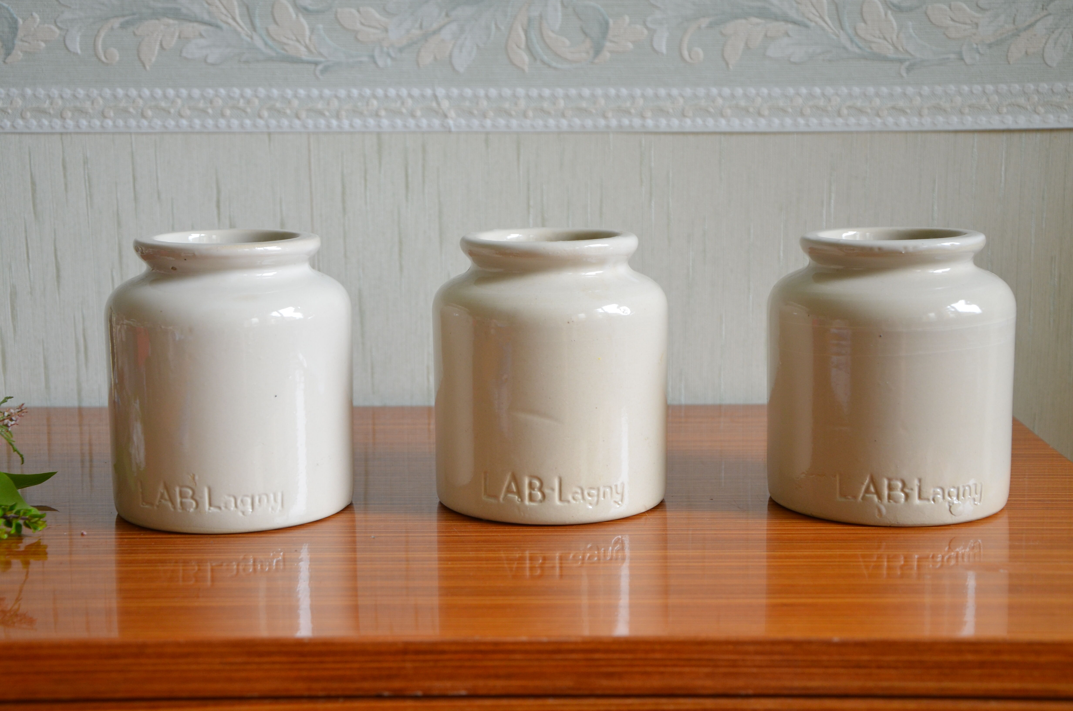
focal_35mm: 57
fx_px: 1695
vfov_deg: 23.7
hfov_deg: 35.1
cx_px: 536
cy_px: 356
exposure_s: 1/60
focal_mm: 38
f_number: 5.6
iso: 500
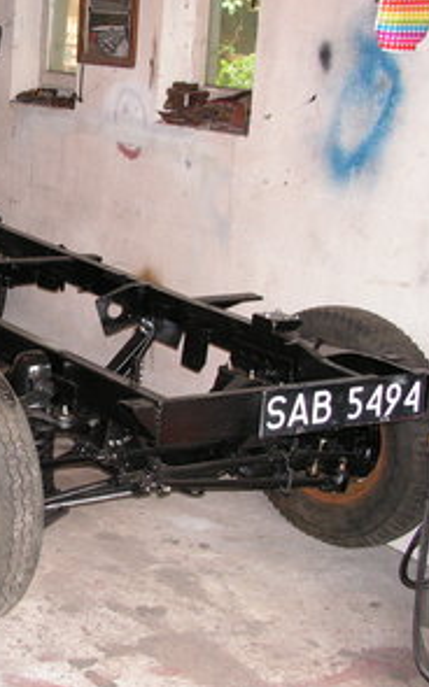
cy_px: 345
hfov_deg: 18.5
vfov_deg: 29.8
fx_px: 1293
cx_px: 23
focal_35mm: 69
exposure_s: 1/40
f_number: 3.2
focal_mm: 8.1
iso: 200
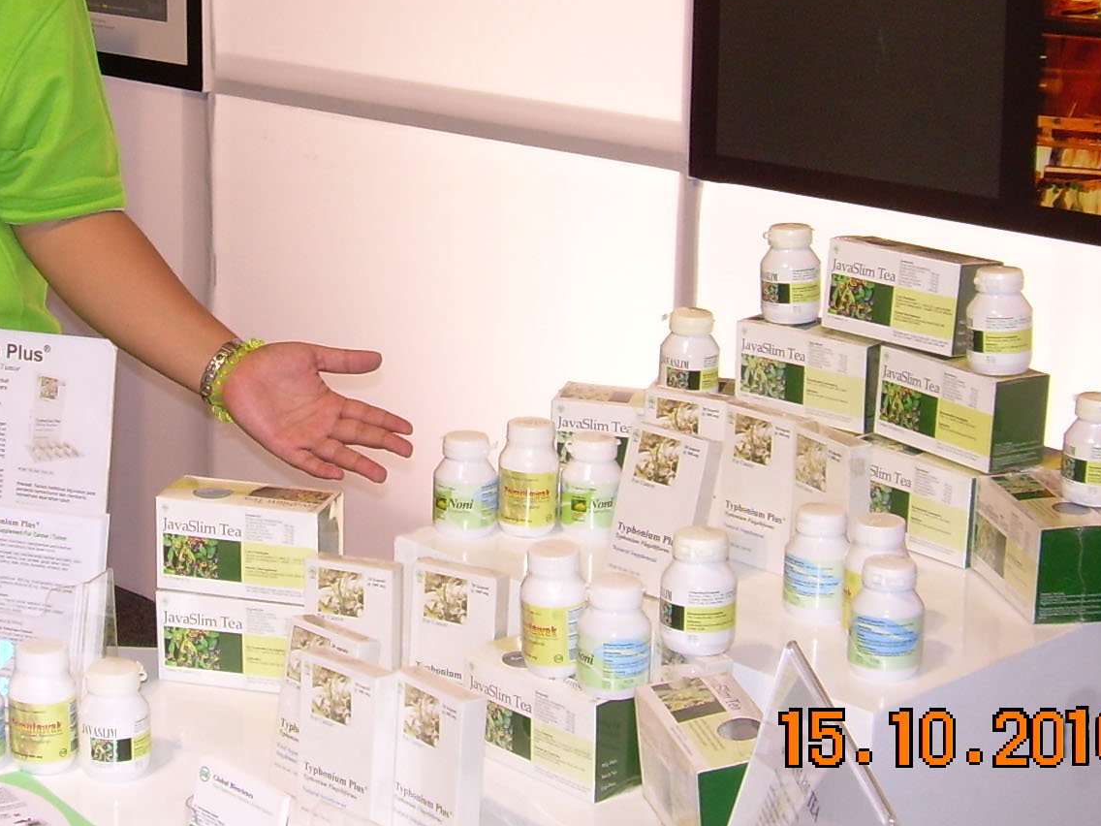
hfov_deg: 25.5
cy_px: 86
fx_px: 2417
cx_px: 354
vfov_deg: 19.1
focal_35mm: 76
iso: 50
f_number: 2.8
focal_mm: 6.3
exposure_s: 1/42.4
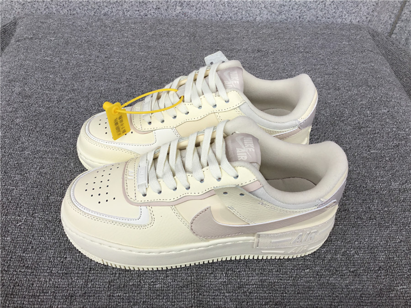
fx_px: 368
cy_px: 154
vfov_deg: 45.4
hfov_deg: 58.4
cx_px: 206
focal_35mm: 31
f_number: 2.4
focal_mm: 3.3
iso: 25
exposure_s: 1/220
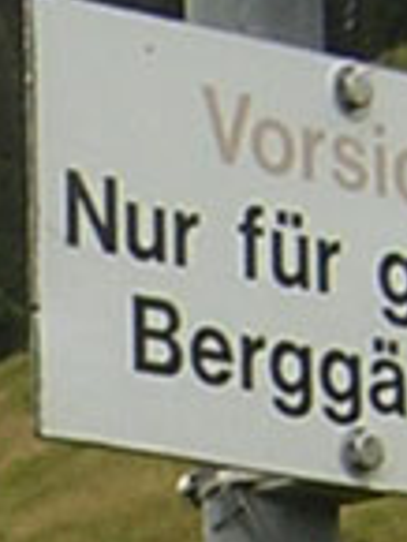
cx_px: 314
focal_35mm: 149
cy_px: -415
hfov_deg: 10.0
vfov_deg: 12.2
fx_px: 2332
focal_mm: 4.7
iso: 100
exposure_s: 1/173
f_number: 5.2
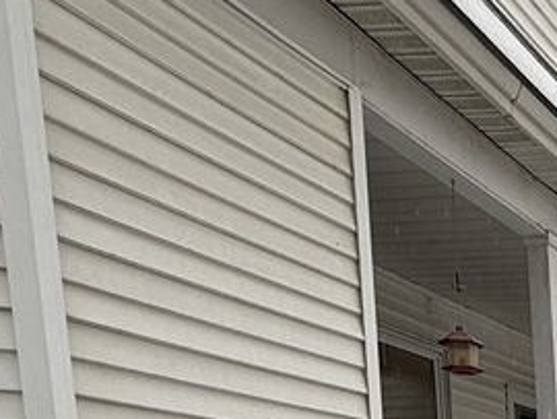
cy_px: 679
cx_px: 815
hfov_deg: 26.9
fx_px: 854
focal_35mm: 53
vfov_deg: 21.6
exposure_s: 1/99
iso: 50
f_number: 2.2
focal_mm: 2.22
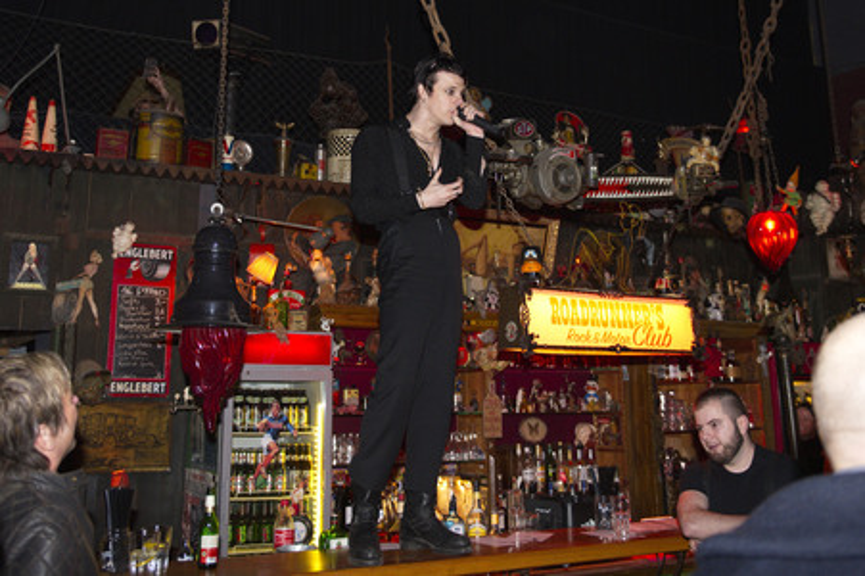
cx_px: 432
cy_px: 288
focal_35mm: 29
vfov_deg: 44.9
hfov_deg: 63.7
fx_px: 696
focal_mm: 29
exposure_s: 1/160
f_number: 3.2
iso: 1250
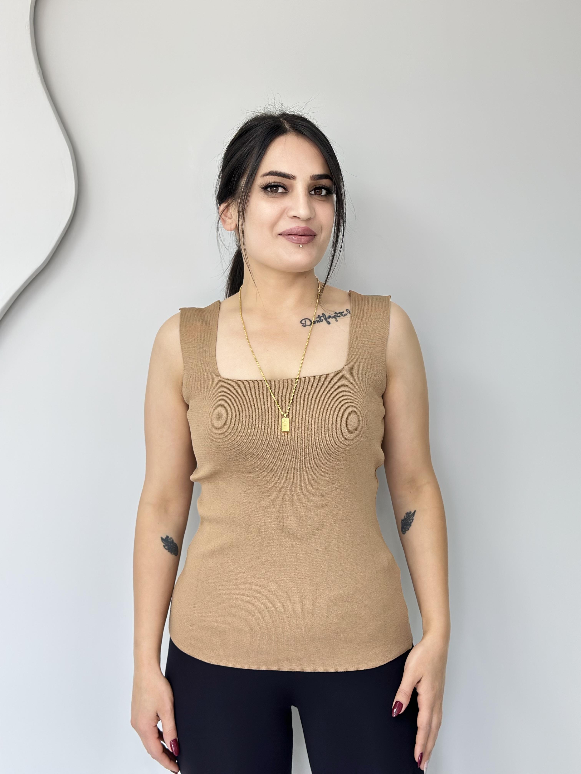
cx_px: 290
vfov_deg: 39.7
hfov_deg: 30.3
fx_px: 1074
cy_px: 387
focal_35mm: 48
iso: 125
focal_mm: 6.86
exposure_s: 1/100
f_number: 1.78
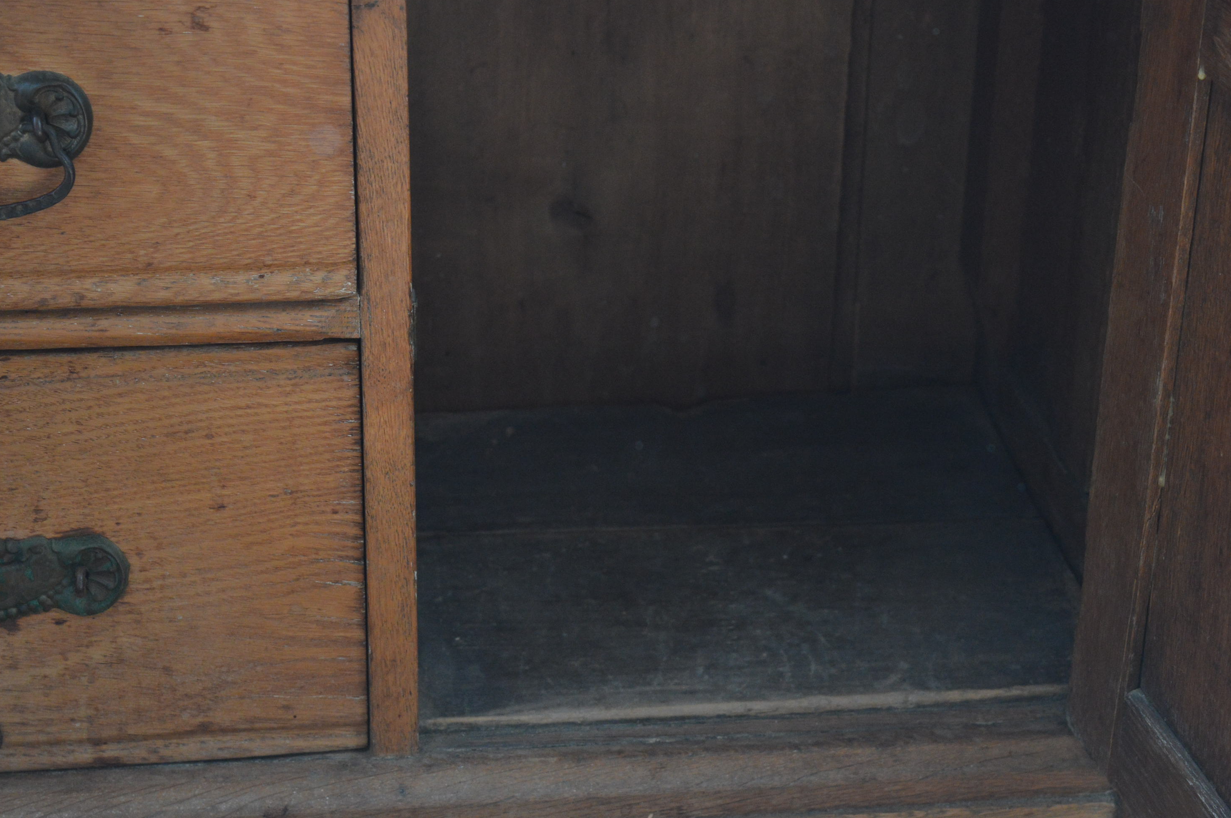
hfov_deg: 27.4
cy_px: 408
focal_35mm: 74
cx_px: 622
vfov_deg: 18.4
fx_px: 2528
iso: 1600
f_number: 6.3
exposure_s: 1/100
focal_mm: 48
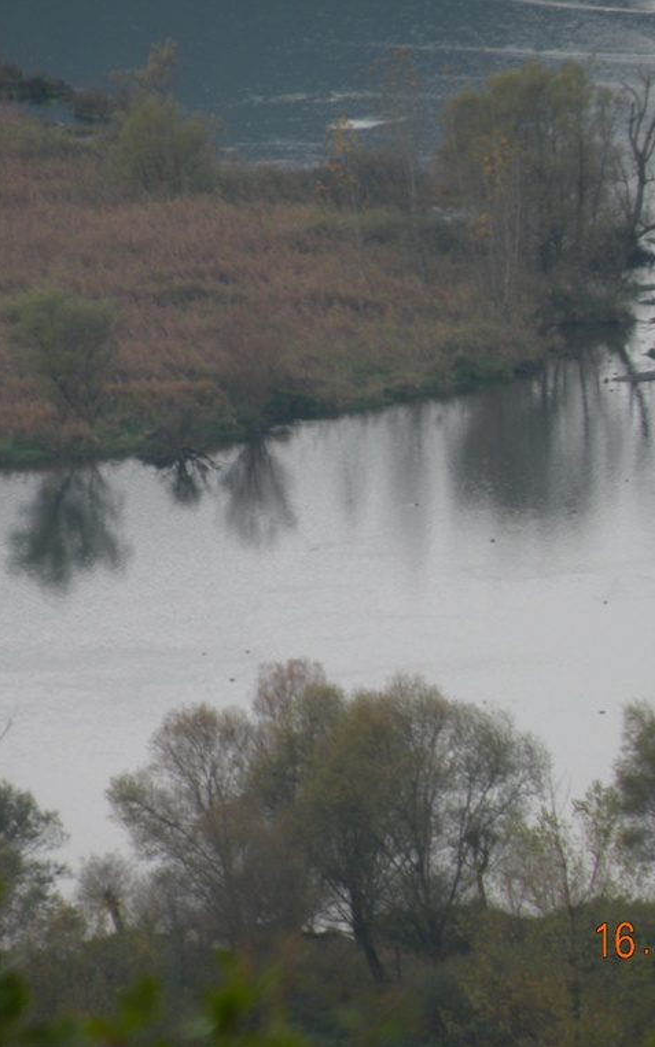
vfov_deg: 3.1
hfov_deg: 1.9
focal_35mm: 689
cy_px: 524
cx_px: 323
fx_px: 19675
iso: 64
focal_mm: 84.2
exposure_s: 1/145
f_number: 4.5
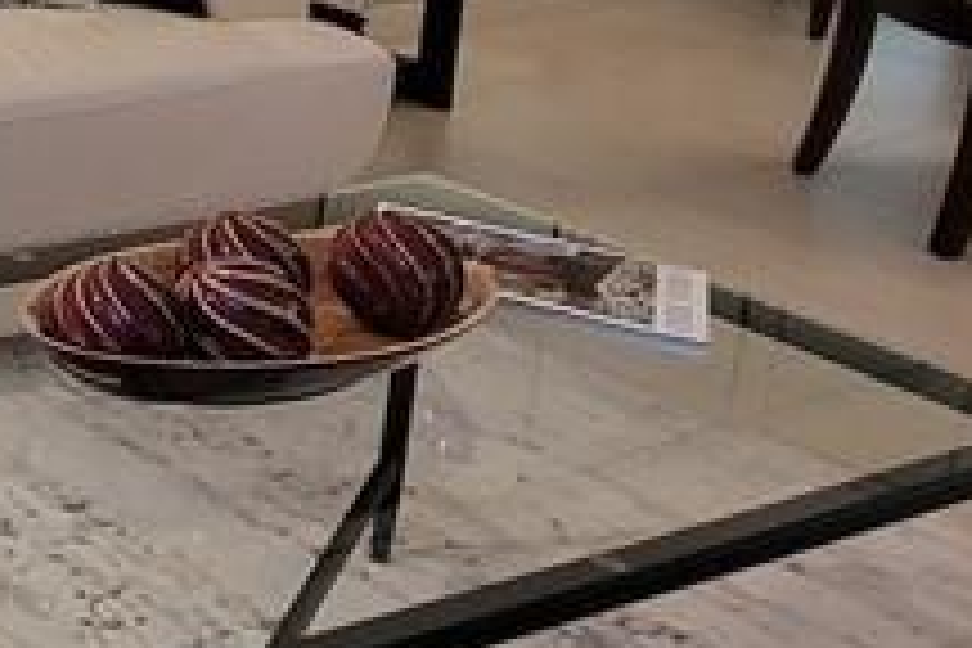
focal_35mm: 64
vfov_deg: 19.3
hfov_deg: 21.1
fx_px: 1728
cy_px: -238
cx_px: -778
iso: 160
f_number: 2.2
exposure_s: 1/60
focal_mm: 2.2
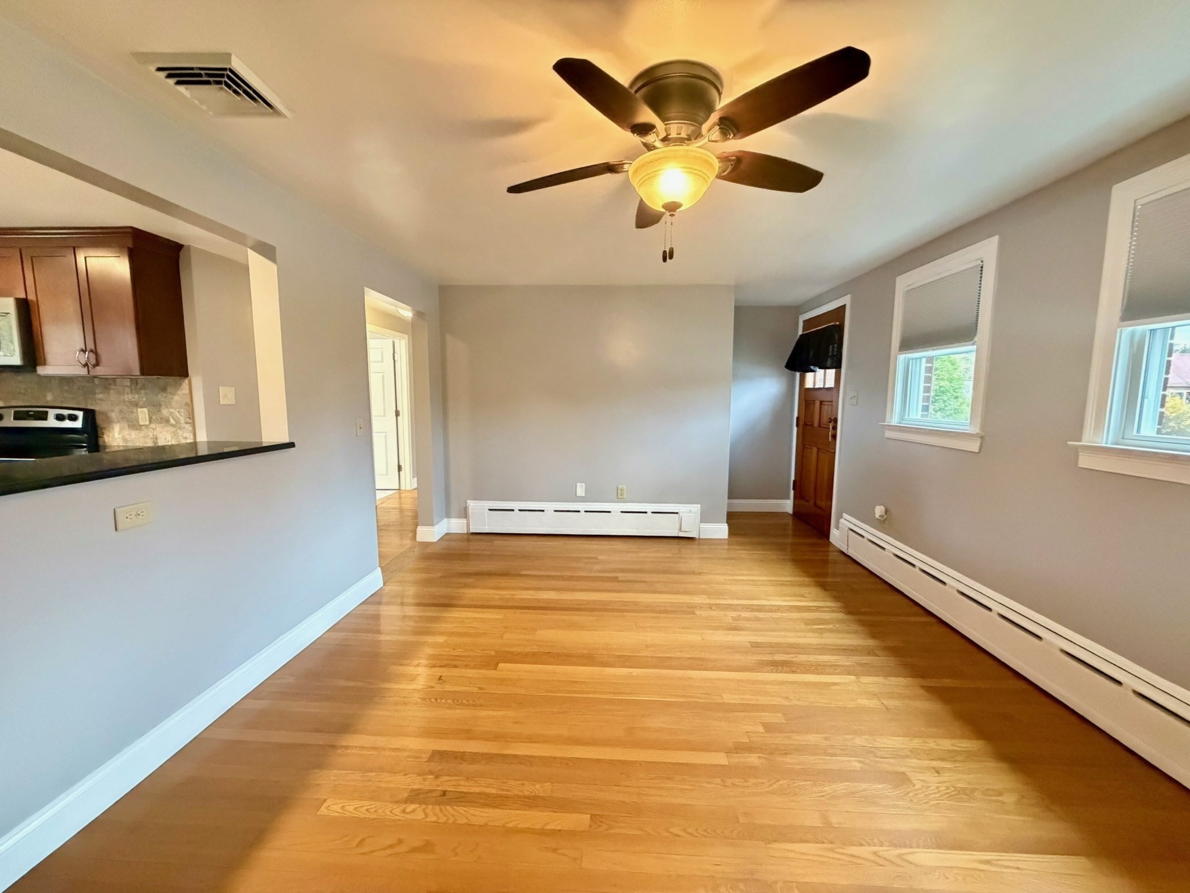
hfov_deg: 102.1
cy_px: 446
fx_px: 481
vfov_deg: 85.7
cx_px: 595
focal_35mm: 14
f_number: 2.2
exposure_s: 1/60
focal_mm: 2.22
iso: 1000
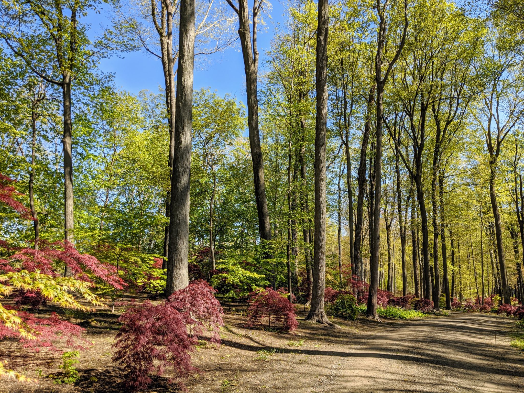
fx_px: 409
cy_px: 196
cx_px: 262
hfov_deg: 65.3
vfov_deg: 51.4
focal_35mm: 27
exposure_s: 1/1675
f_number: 1.73
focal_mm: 4.38
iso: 63
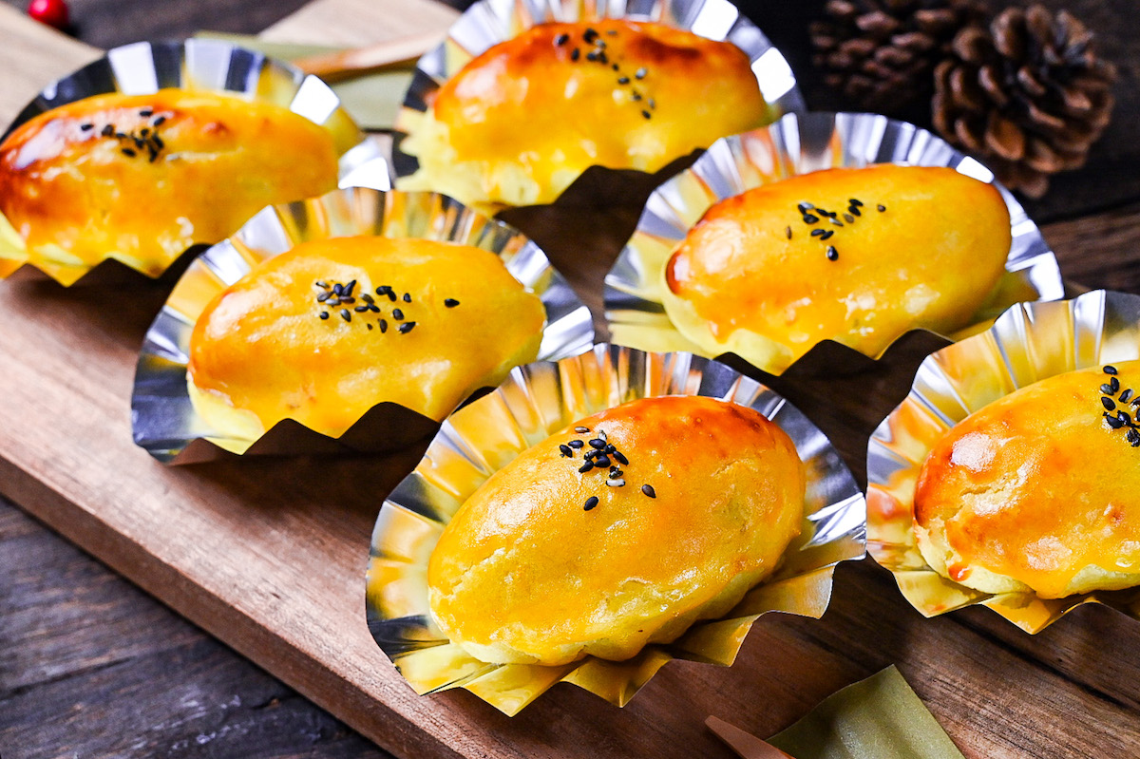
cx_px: 570
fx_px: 1519
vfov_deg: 28.1
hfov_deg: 41.1
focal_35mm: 48
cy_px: 380
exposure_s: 1/80
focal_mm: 48
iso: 2500
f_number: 8
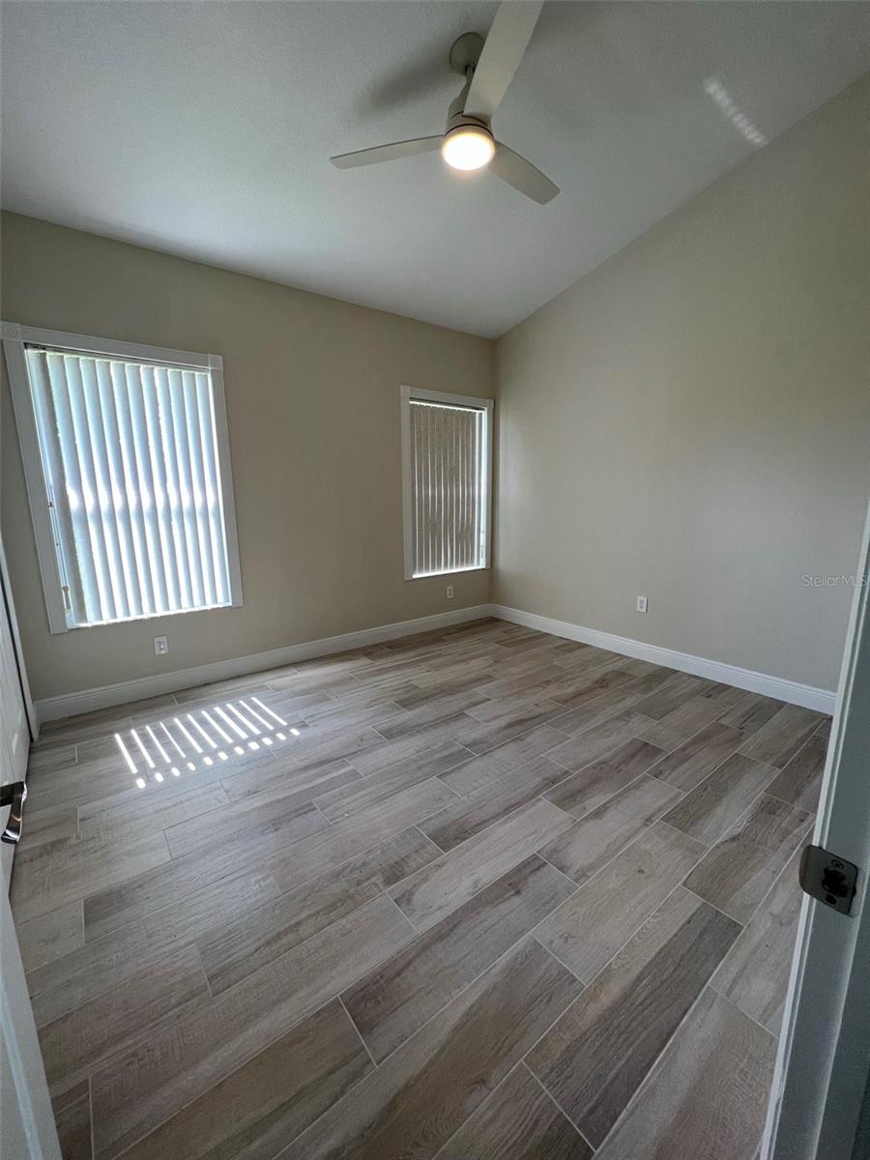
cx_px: 435
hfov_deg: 89.9
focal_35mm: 13
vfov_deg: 106.2
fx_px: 436
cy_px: 580
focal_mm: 1.57
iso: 80
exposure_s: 1/120
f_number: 1.8
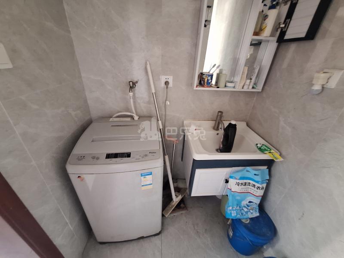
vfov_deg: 89.9
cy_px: 129
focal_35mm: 13
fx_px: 129
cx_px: 172
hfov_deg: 106.2
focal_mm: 1.74
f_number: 2.2
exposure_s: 1/20
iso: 500
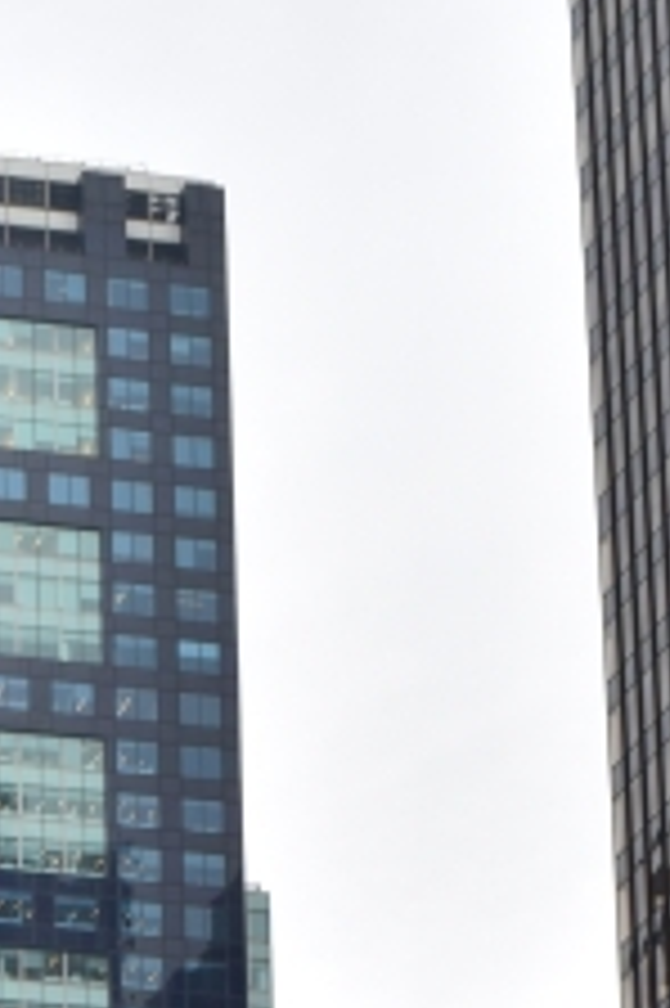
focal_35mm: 137
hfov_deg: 9.6
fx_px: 3830
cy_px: 1998
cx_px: -477
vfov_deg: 13.0
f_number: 9
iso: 400
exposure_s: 1/160
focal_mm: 20
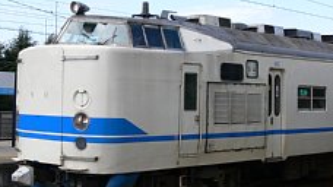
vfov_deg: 17.9
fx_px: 591
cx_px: 98
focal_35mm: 67
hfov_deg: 31.1
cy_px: 57
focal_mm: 7.4
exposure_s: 1/400
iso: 100
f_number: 5
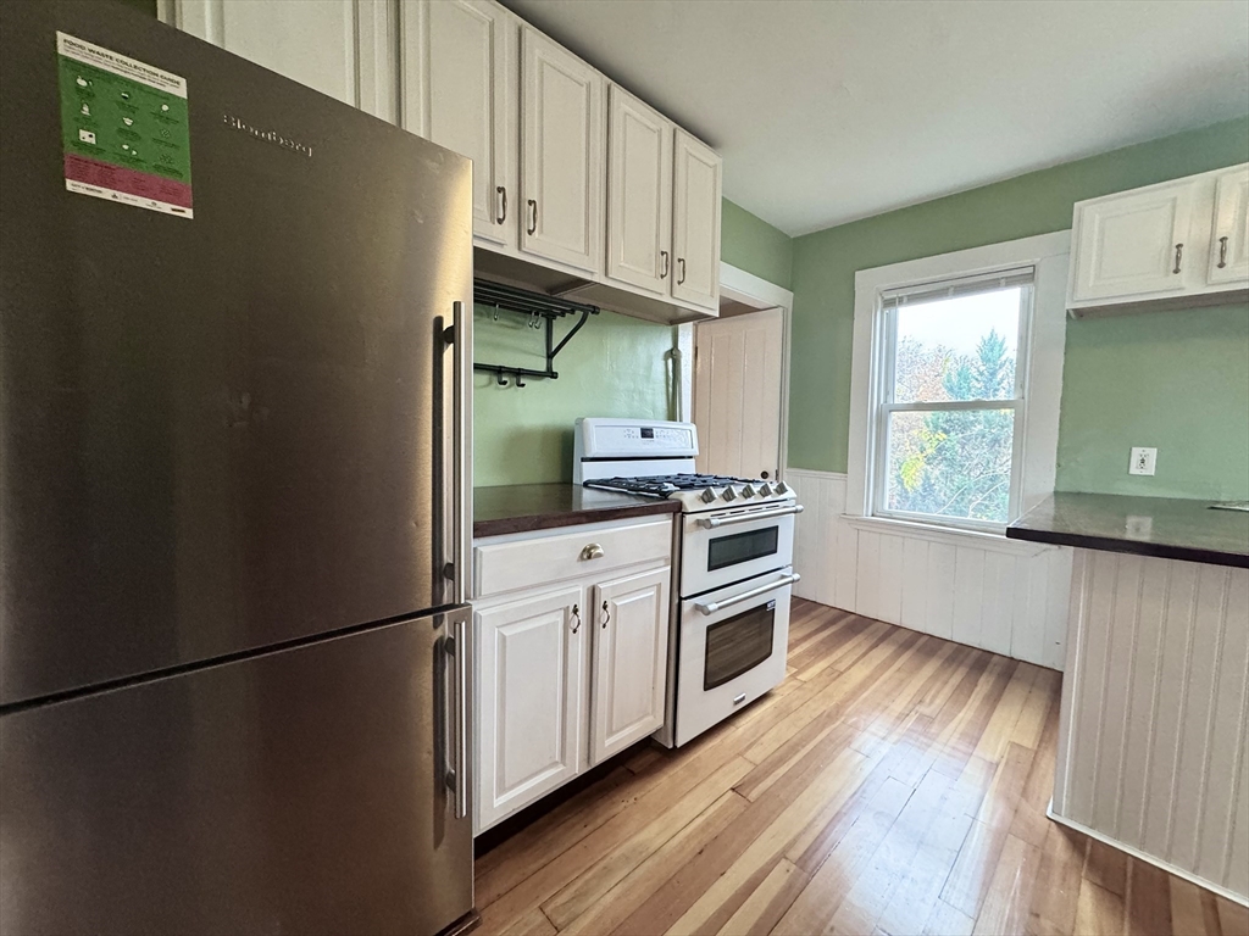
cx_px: 624
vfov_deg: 85.7
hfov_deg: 102.1
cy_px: 468
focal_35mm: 14
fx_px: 505
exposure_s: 1/60
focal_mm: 2.22
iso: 400
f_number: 2.2
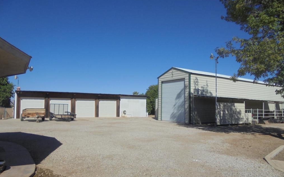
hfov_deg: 66.5
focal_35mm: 28
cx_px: 143
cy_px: 100
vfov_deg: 44.4
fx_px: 217
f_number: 11.5
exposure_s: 1/200
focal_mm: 4.6
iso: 100
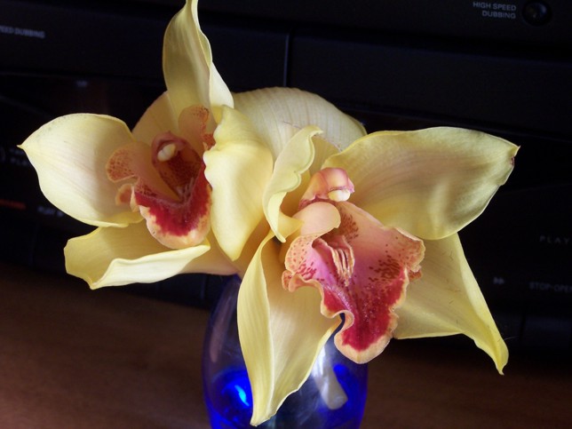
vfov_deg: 18.0
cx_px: 286
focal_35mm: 82
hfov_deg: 23.8
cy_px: 214
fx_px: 1355
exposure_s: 1/50
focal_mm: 13.7
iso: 140
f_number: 3.2
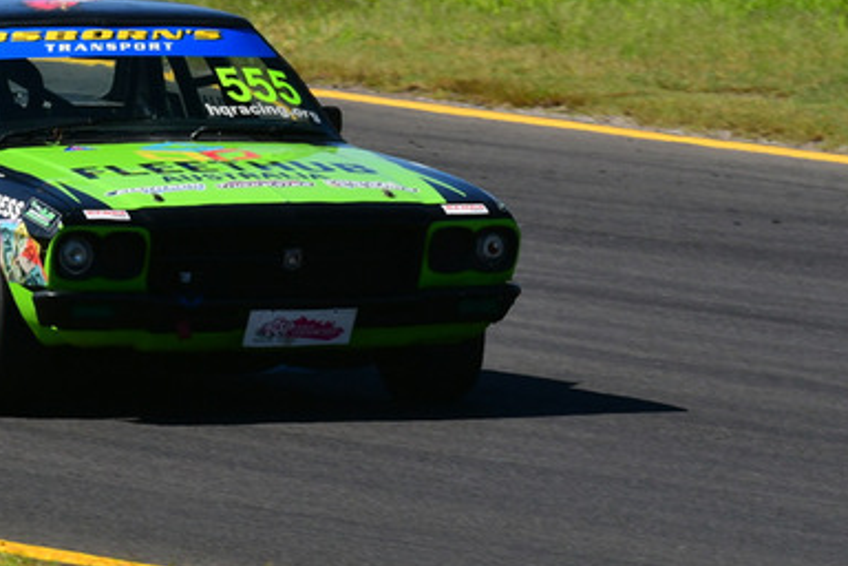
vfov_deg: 1.2
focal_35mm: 1188
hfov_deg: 1.7
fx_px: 27982
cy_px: 62
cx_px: 97
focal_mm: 380
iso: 500
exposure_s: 1/640
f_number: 13
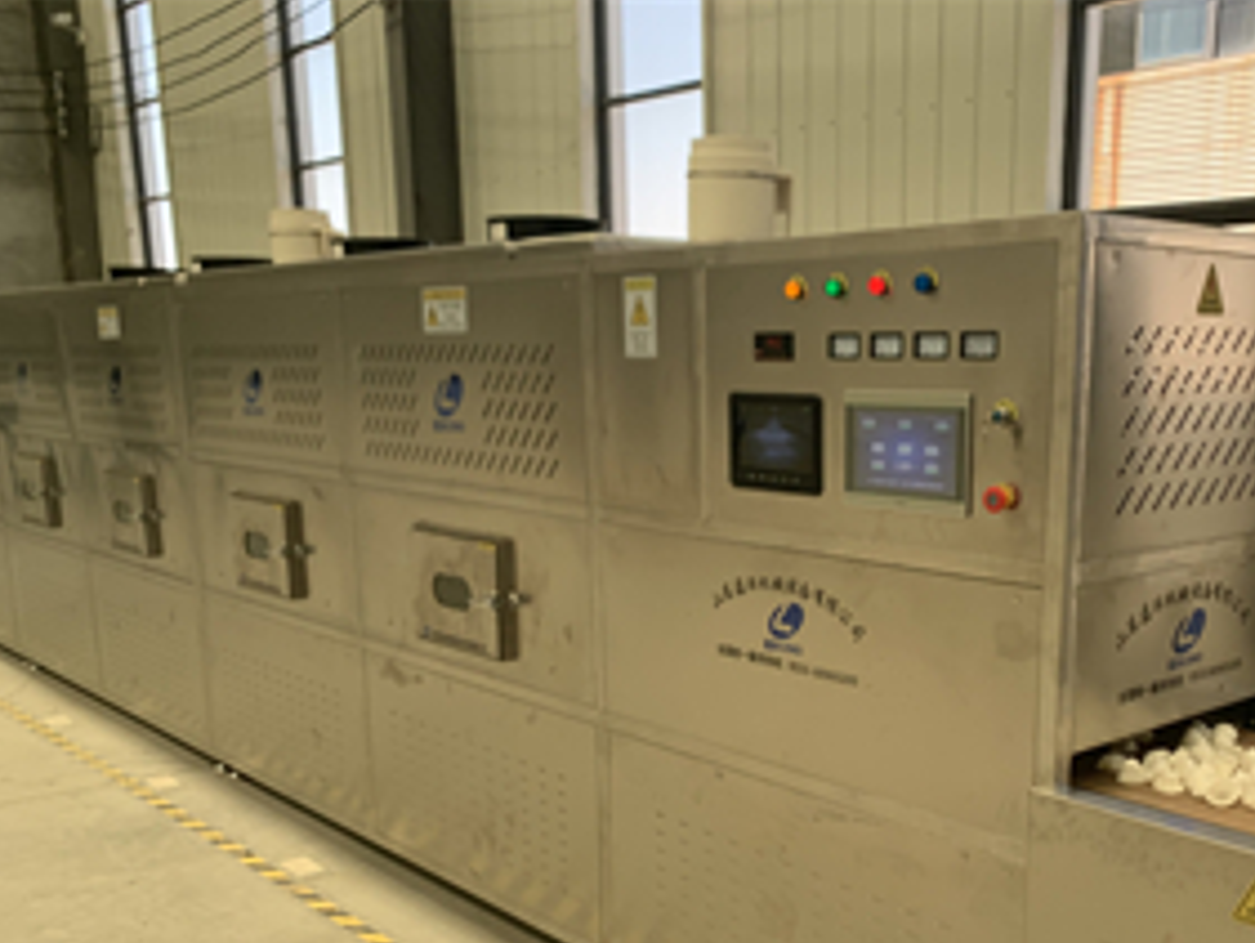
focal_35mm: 37
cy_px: 666
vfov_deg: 38.0
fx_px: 1342
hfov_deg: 49.5
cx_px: 808
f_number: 1.8
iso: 64
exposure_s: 1/121
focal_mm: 4.25
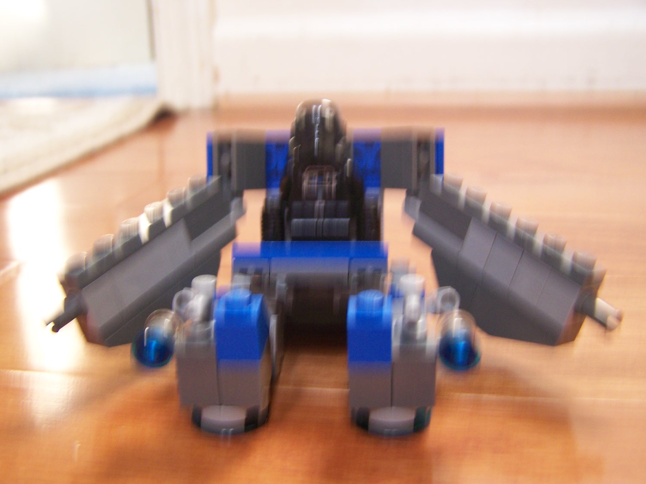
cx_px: 323
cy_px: 242
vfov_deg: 37.7
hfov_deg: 49.0
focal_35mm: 38
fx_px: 709
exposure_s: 1/15
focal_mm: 6.3
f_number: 2.8
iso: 160
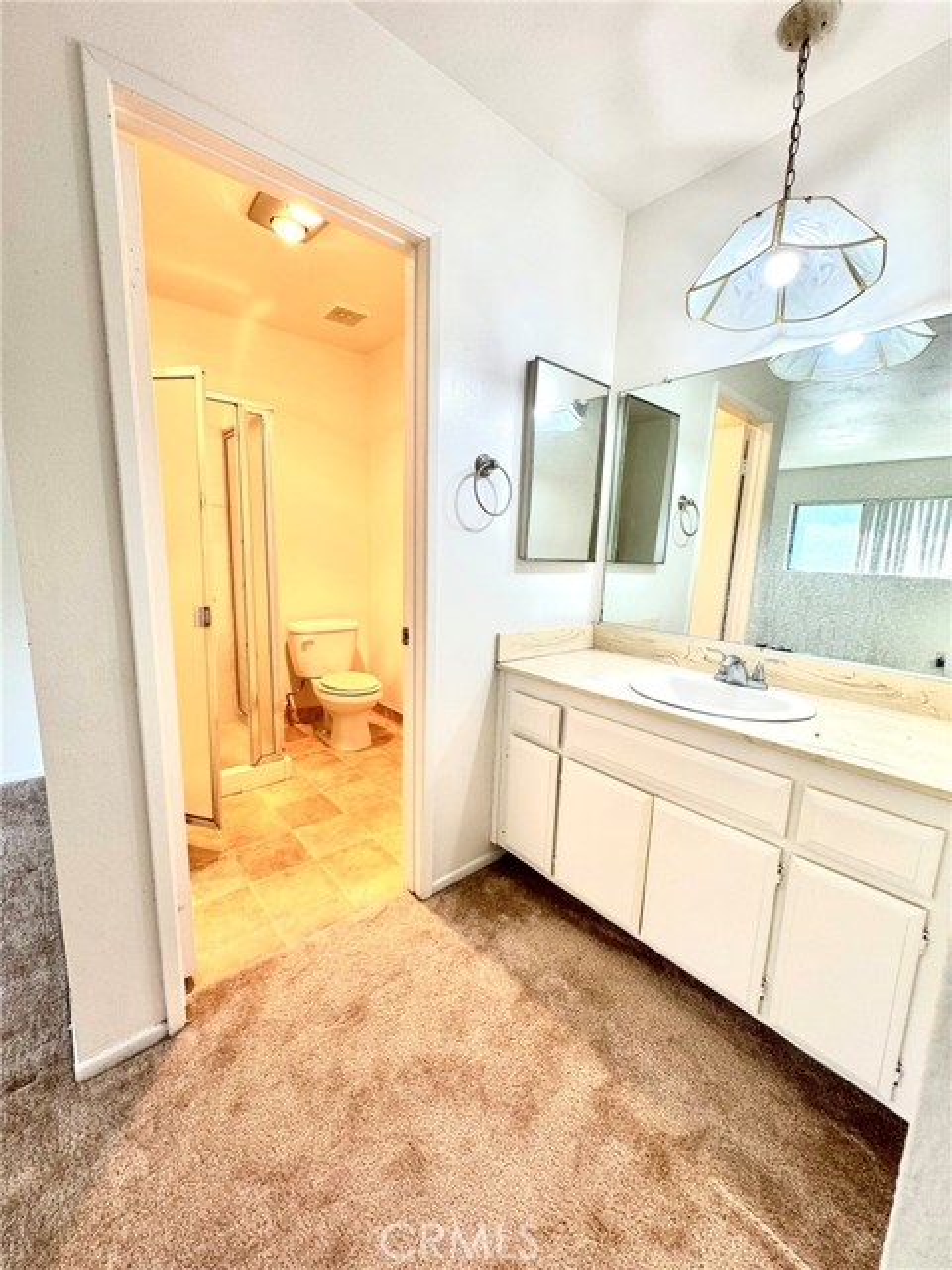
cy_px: 635
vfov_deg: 102.1
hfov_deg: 85.7
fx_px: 513
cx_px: 476
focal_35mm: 14
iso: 100
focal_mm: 2.22
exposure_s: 1/120
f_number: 2.2
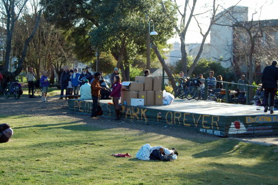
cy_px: 79
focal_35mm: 78
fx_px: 601
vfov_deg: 17.4
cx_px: 113
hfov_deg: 26.0
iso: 200
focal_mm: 40
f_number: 5.6
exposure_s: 1/125
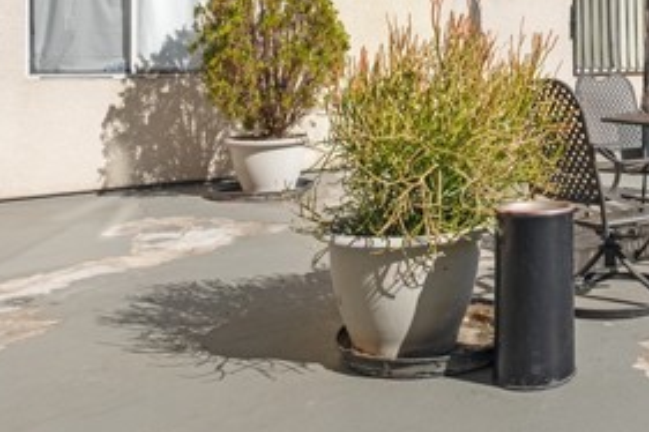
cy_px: 84
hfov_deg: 41.1
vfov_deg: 31.7
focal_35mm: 41
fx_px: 739
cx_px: 656
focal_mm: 12
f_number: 8
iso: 250
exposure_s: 1/250
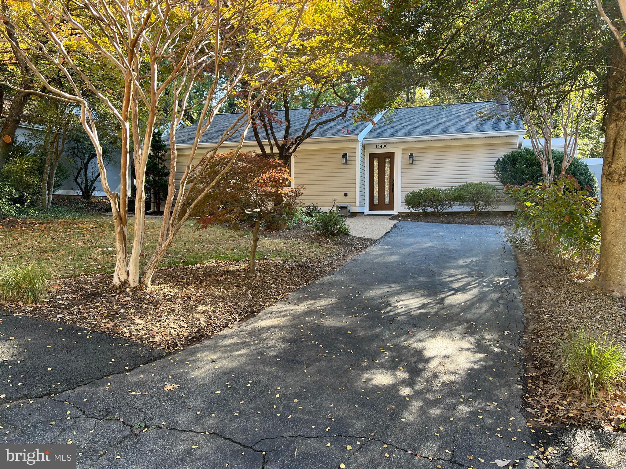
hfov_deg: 67.3
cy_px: 234
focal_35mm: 26
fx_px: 470
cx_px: 313
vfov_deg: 53.1
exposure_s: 1/130
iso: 32
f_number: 1.5
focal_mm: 5.7
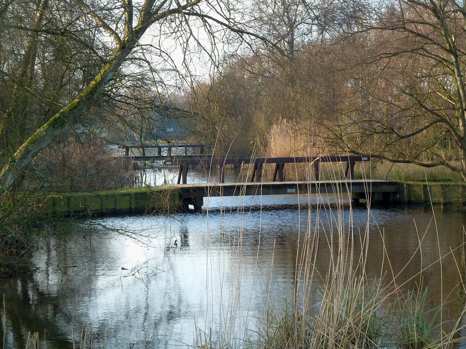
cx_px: 233
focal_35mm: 96
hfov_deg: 20.4
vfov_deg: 15.4
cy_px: 174
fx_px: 1292
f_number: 4.3
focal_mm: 15.8
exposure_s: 1/50
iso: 80
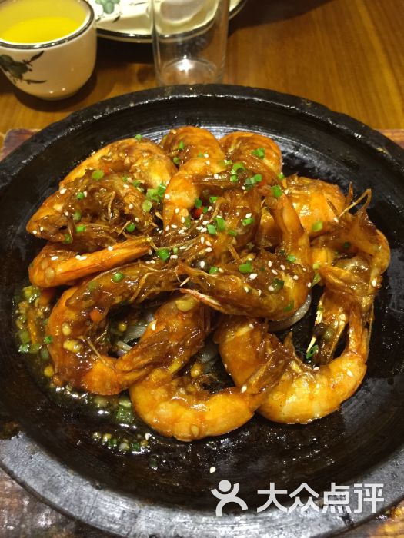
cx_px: 202
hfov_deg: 48.2
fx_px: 451
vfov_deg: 61.7
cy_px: 269
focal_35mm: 29
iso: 100
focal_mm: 4.15
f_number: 2.2
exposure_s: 1/17
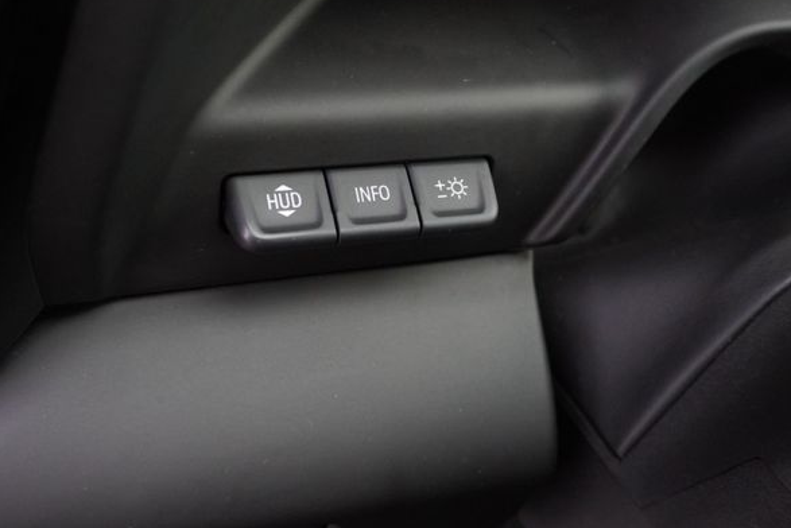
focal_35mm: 36
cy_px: 248
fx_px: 791
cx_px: 362
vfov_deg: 36.9
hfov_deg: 53.0
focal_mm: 22
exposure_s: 1/800
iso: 2500
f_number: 4
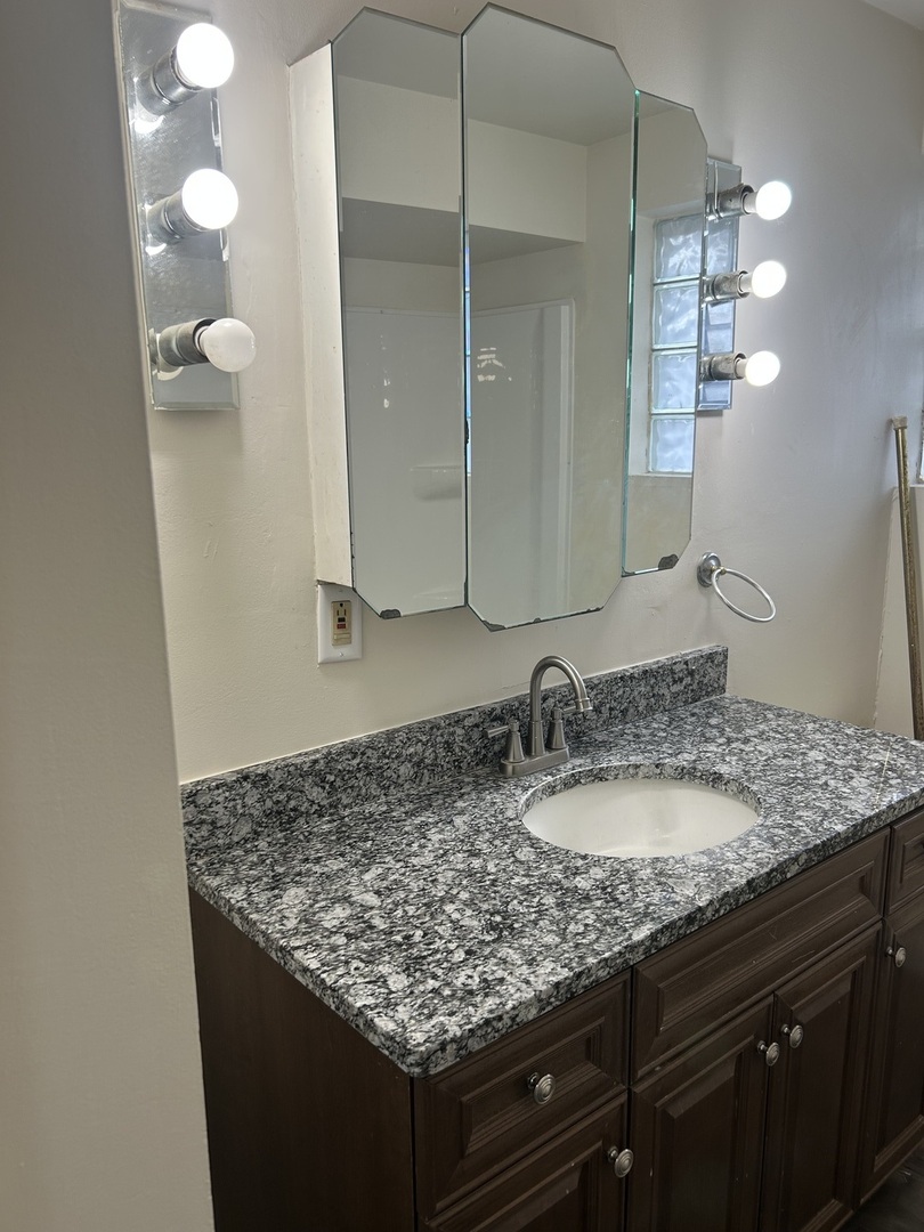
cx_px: 462
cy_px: 616
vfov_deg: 67.3
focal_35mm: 26
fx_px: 925
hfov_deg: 53.1
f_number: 1.5
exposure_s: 1/120
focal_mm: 5.7
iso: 40
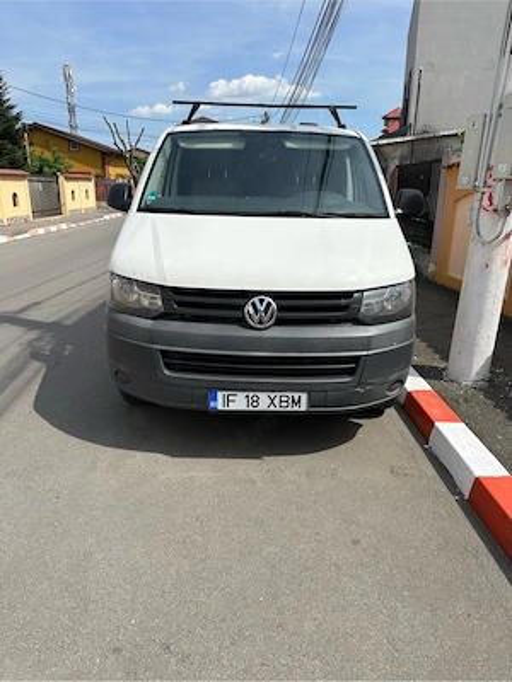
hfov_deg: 56.8
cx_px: 256
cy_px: 341
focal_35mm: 24
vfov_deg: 71.6
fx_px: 473
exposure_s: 1/5848
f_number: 1.78
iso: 80
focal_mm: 6.86
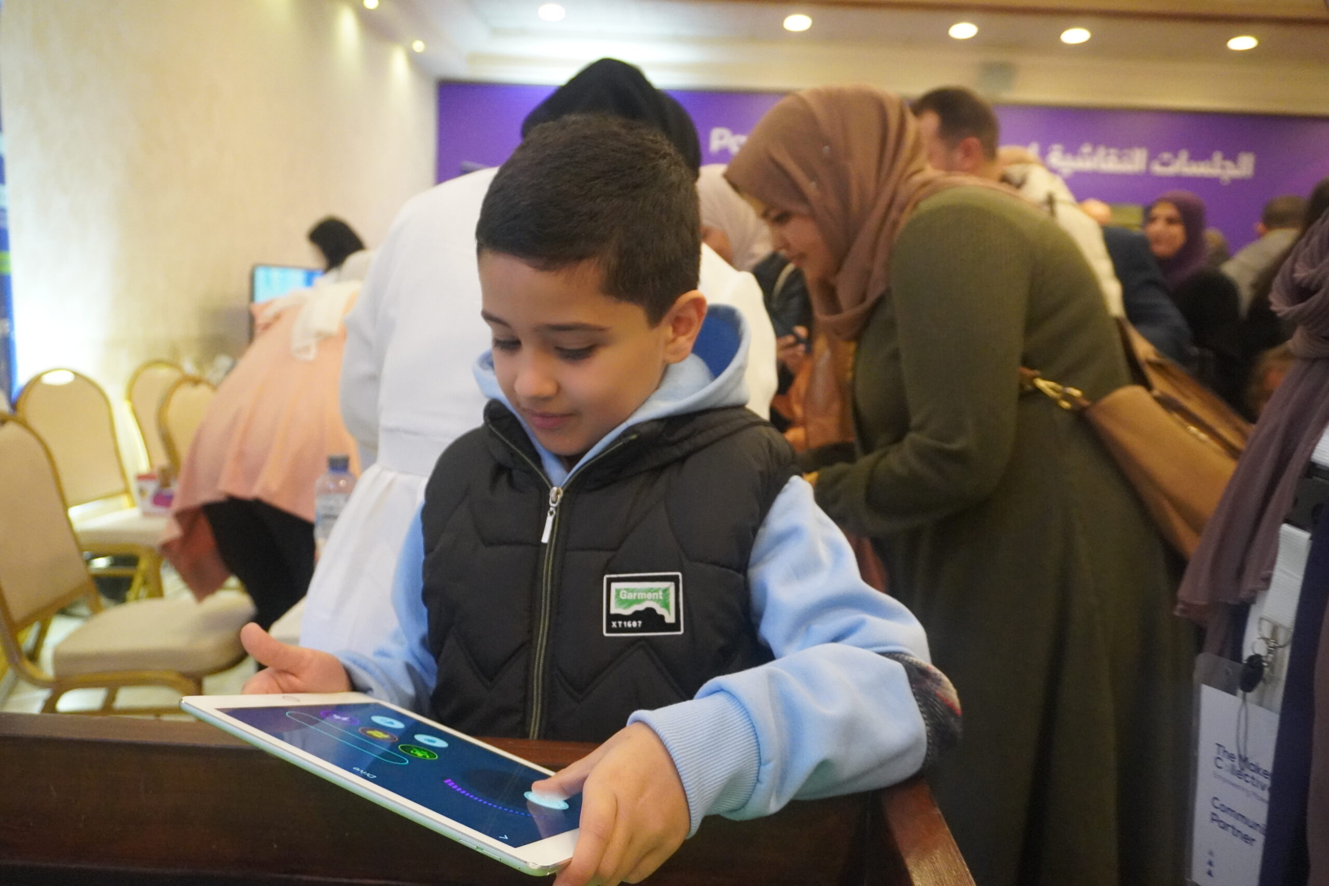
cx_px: 664
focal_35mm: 27
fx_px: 997
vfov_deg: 47.9
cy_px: 443
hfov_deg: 67.4
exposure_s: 1/160
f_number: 4
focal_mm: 18
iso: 6400
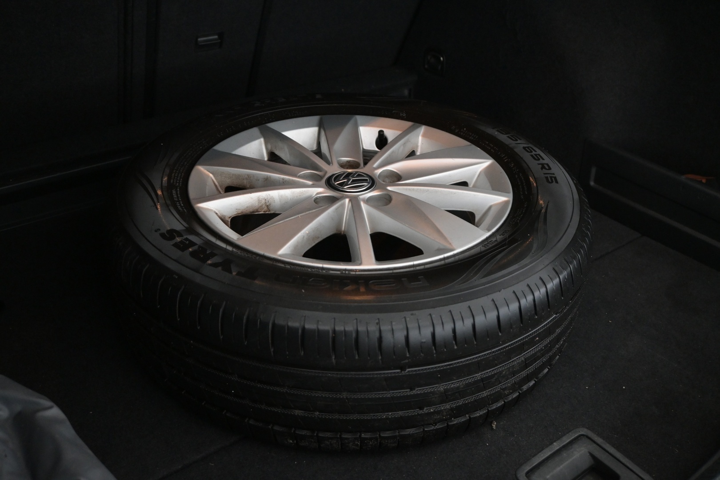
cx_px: 360
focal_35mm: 33
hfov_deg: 57.2
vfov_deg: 40.0
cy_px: 240
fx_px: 660
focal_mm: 22
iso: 2500
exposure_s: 1/80
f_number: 4
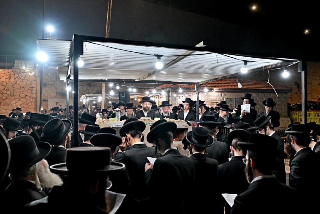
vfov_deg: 43.6
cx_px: 160
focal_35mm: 30
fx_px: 267
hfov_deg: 61.9
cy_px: 107
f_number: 4
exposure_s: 1/200
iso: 1000
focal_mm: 30
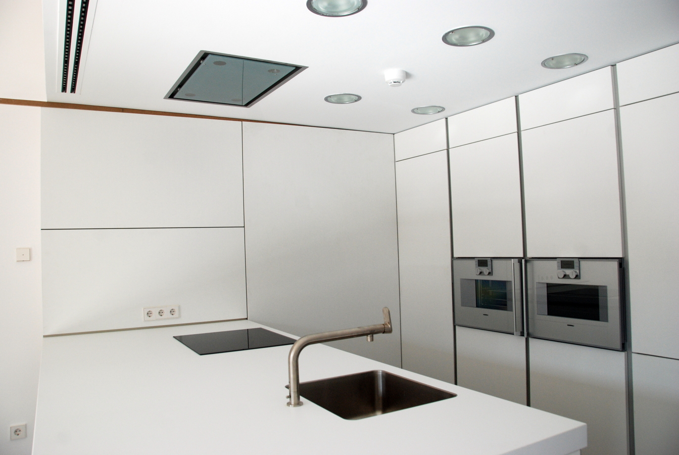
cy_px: 228
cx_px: 340
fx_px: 510
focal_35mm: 27
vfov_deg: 48.1
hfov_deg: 67.3
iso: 400
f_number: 5.6
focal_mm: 18
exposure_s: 1/125
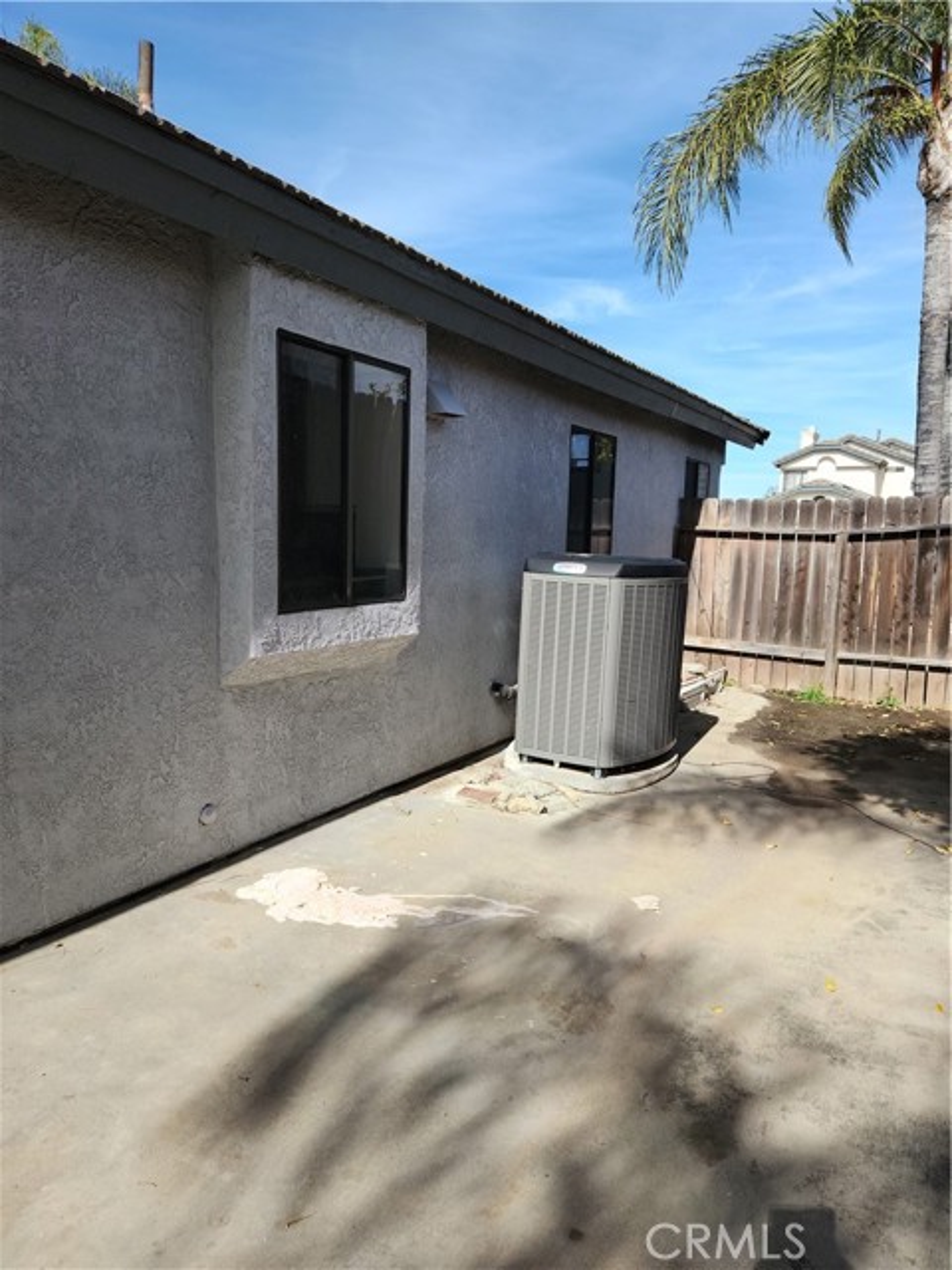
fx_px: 843
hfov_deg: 58.9
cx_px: 476
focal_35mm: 23
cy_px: 635
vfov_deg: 73.9
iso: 20
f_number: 1.8
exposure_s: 1/1262
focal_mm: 5.4
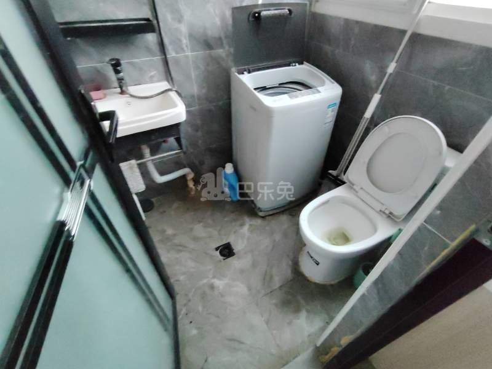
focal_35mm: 16
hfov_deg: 94.5
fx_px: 227
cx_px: 246
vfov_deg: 78.1
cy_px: 184
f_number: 2.2
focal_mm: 1.68
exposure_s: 1/33.3
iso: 1469
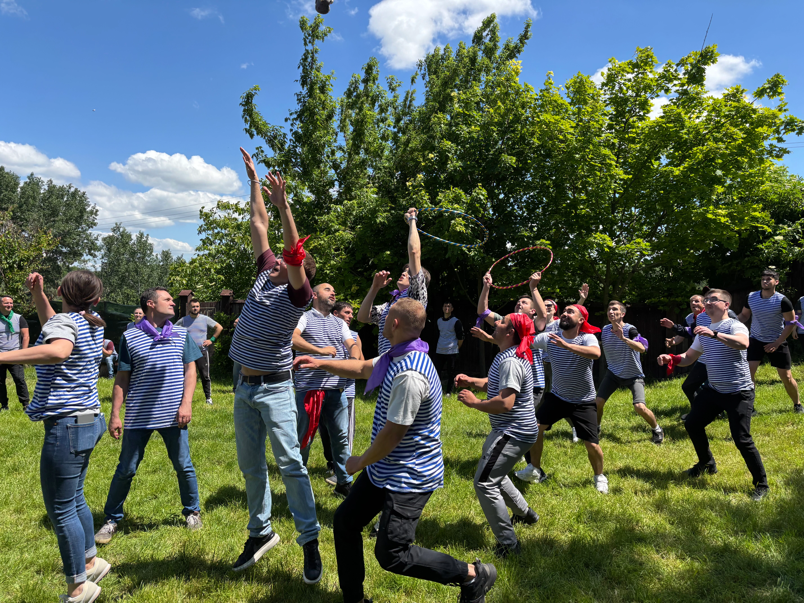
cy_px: 302
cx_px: 402
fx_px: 604
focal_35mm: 26
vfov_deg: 53.1
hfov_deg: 67.3
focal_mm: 5.96
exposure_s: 1/1616
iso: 50
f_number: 1.6
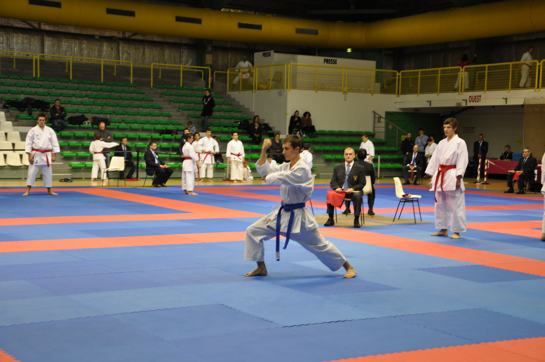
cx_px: 272
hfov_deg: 33.4
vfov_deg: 22.6
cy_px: 181
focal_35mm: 60
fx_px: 907
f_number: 4.5
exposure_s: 1/30
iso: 400
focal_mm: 40
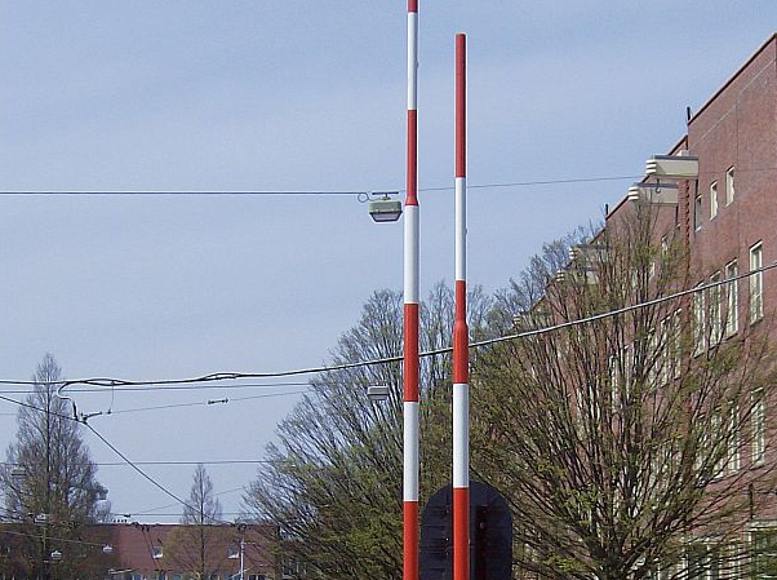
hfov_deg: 16.6
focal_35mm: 119
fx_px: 2666
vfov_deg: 12.4
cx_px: 388
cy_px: 458
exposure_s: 1/590
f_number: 6.2
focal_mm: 11.6
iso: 100
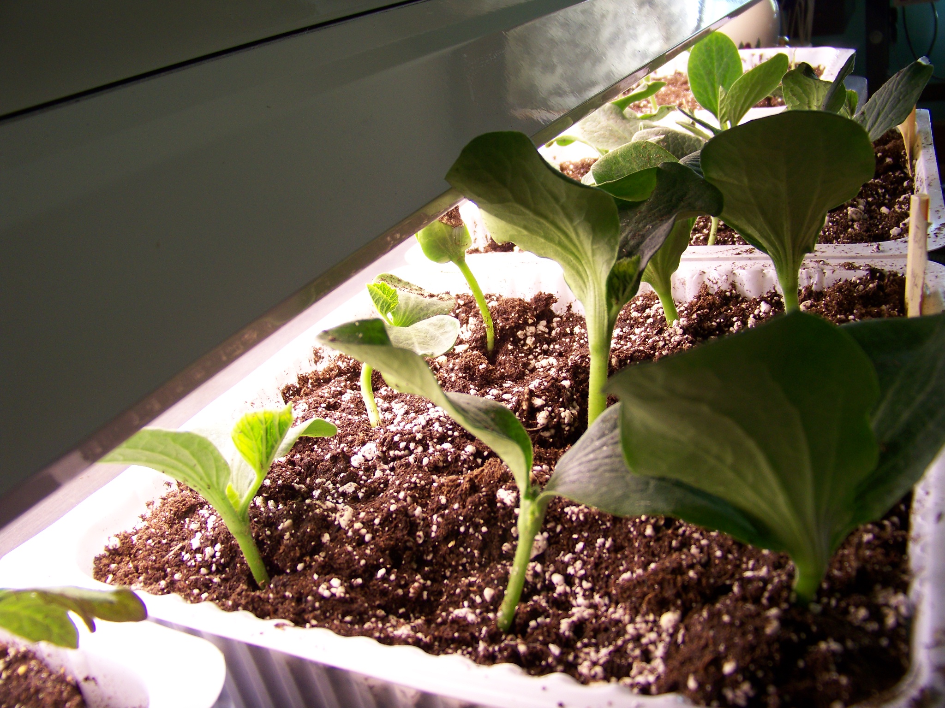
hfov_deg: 55.4
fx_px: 901
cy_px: 354
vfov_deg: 42.9
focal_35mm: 33
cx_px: 472
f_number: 2.8
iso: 100
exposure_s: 1/30
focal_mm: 5.85
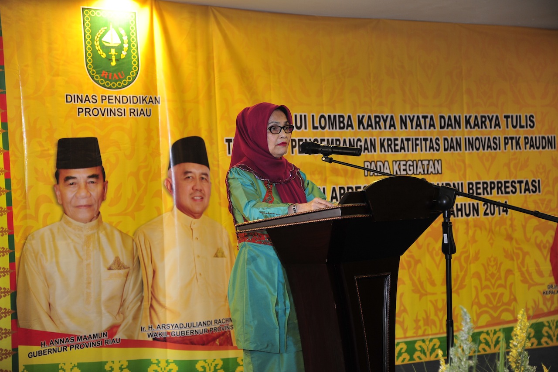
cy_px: 186
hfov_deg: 32.4
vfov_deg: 21.9
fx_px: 960
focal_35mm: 62
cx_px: 279
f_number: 4
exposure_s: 1/15
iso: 640
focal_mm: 62
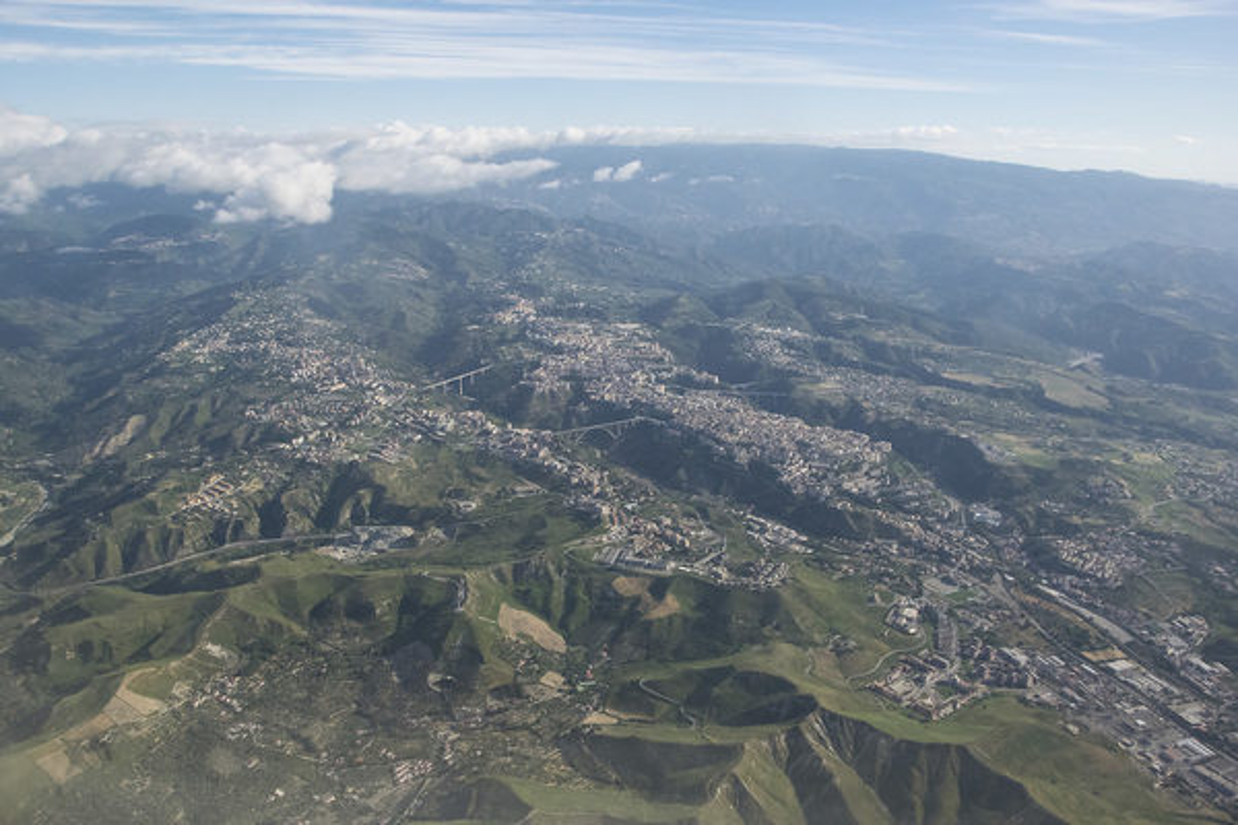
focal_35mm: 27
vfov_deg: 47.9
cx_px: 619
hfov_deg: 67.4
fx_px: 928
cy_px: 412
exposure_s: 1/2500
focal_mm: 18
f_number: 8
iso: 1600
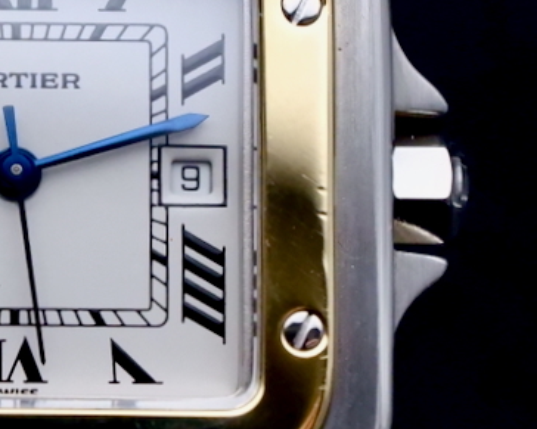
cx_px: 13
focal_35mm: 231
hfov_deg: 8.3
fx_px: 3670
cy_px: 178
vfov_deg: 6.7
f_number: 8
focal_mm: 44.4
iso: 6400
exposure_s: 1/4000
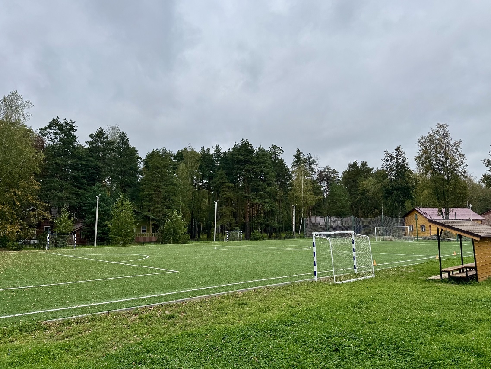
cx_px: 246
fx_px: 340
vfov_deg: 56.8
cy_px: 184
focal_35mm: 24
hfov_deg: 71.6
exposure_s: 1/1767
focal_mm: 6.76
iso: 80
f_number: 1.78
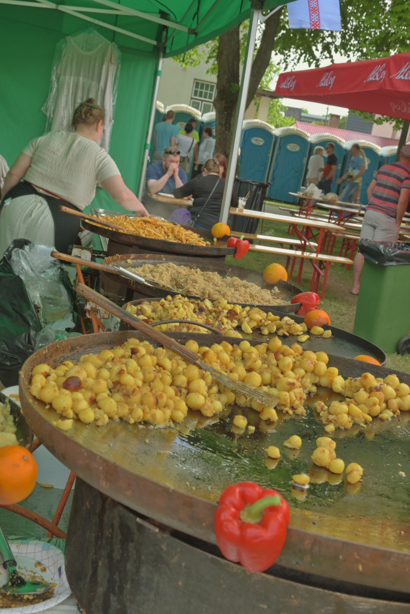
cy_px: 307
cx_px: 205
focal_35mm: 52
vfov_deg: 38.2
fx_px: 887
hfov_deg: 26.0
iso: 100
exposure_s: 1/20
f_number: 9
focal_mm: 52
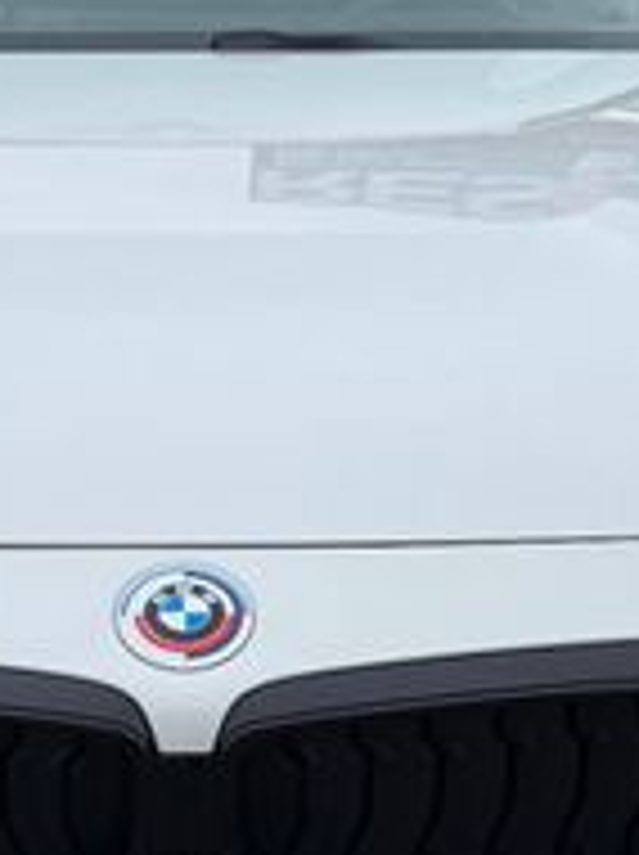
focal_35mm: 81
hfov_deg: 18.1
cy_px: 670
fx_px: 1998
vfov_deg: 23.8
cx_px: 158
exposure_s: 1/3145
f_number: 1.78
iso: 80
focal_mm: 6.76
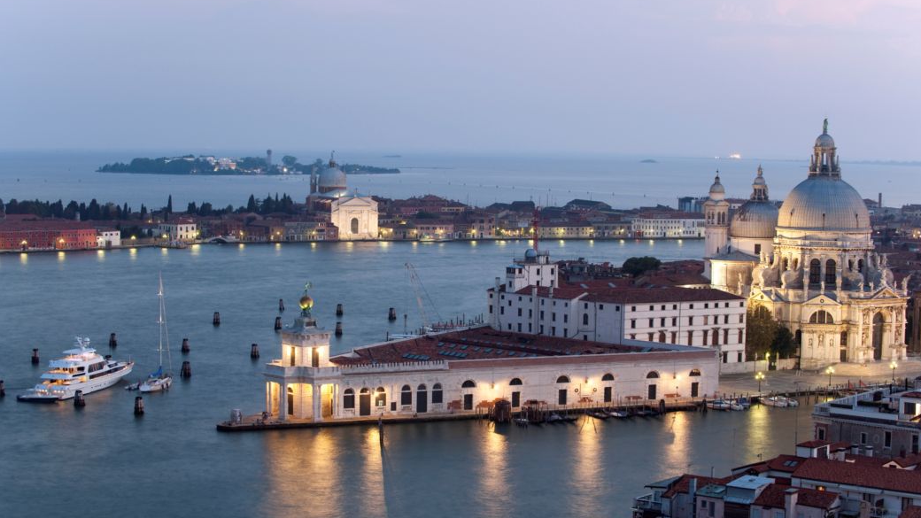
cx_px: 464
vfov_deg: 16.3
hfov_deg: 28.6
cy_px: 282
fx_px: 1807
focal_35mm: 74
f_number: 8
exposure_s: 4
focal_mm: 70
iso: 100
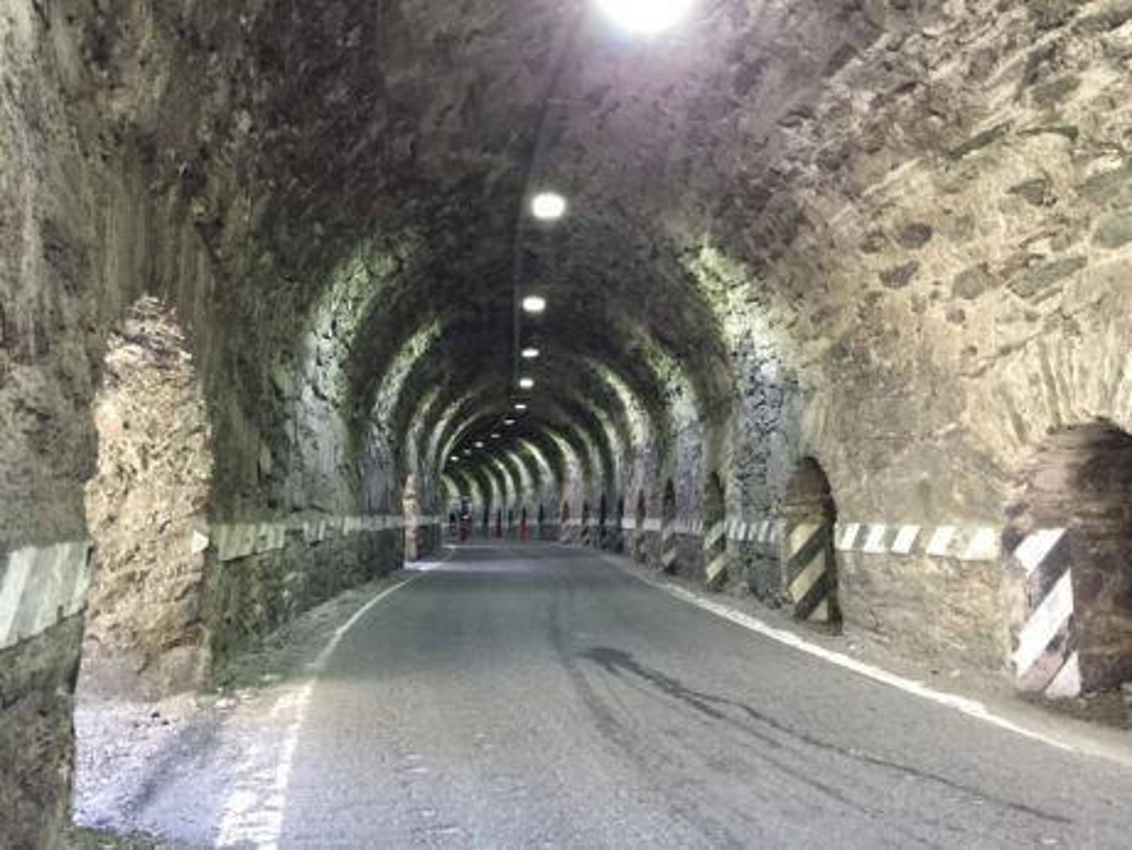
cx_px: 566
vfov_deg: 48.2
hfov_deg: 61.6
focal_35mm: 29
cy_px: 425
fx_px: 949
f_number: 2.2
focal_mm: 4.15
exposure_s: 1/30
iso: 250
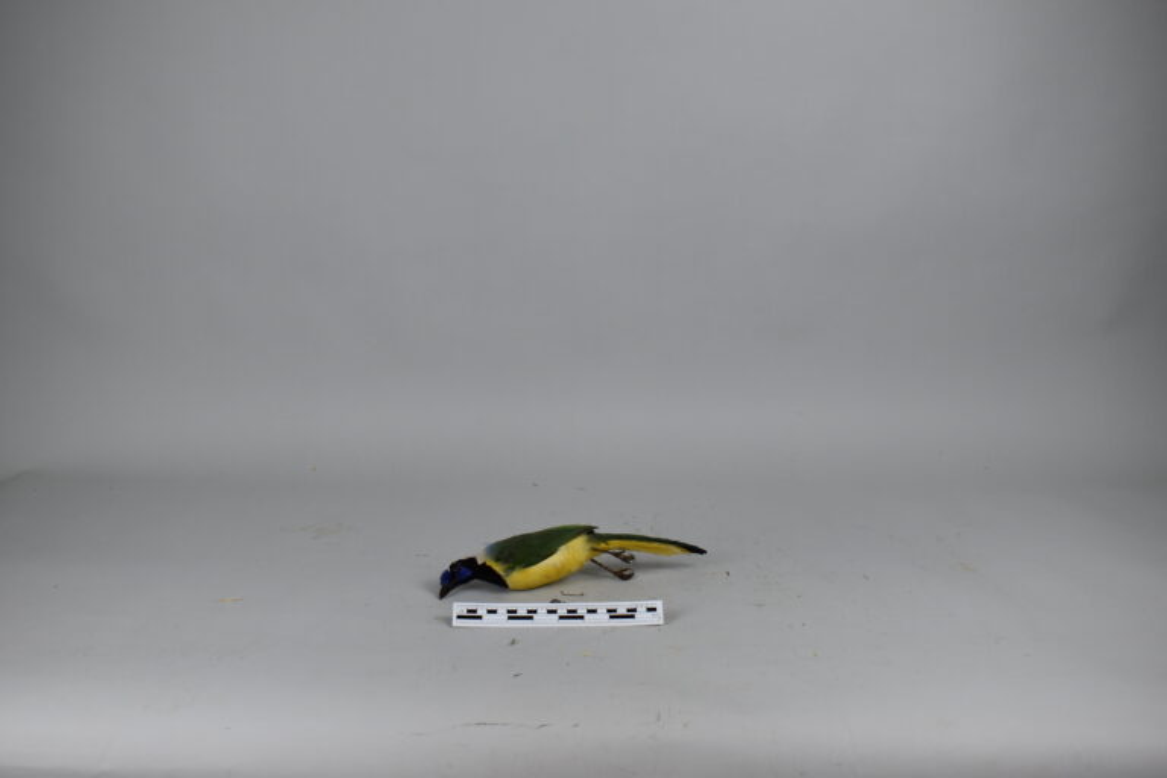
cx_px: 584
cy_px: 389
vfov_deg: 35.5
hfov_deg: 51.3
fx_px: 1216
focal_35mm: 38
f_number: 5.6
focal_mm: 25
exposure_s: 1/125
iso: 360
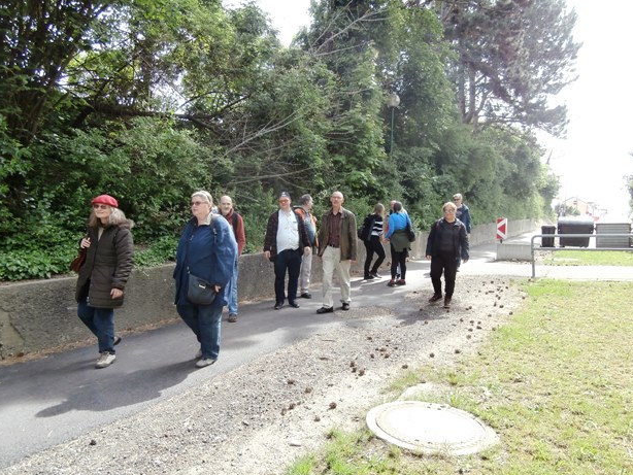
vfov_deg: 54.9
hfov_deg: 69.4
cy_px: 246
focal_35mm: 25
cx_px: 308
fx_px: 457
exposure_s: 1/200
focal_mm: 4.2
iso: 100
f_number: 3
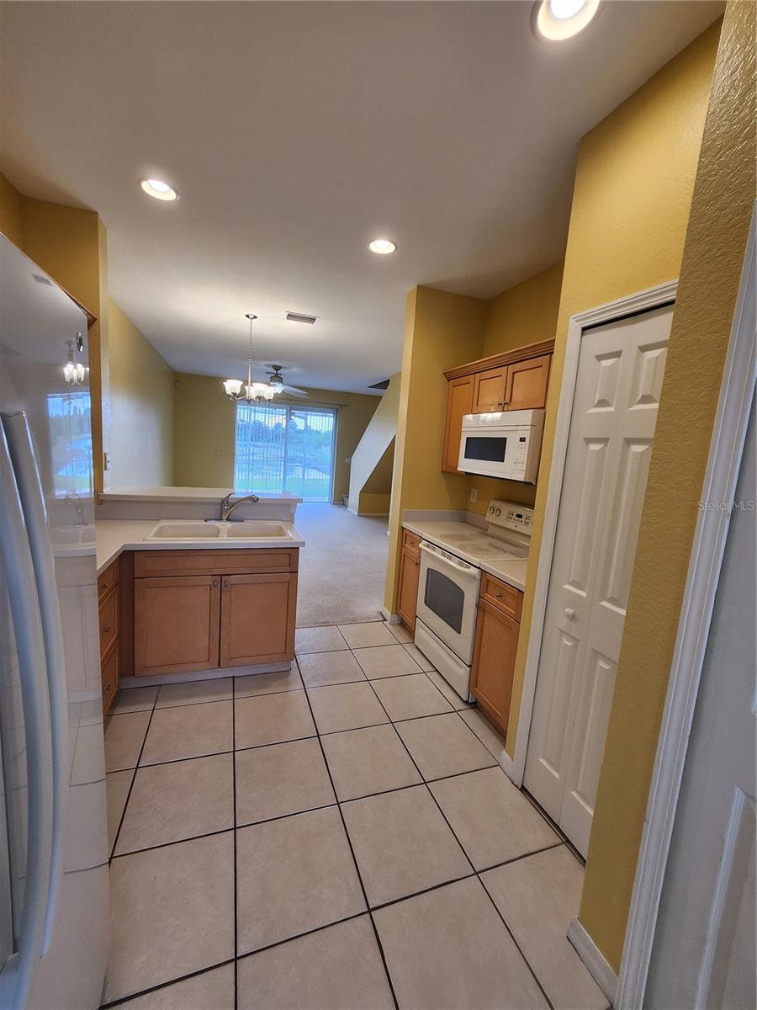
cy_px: 505
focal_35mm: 13
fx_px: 379
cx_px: 378
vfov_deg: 106.2
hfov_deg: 89.9
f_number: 2.2
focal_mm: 1.74
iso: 80
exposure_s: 1/60
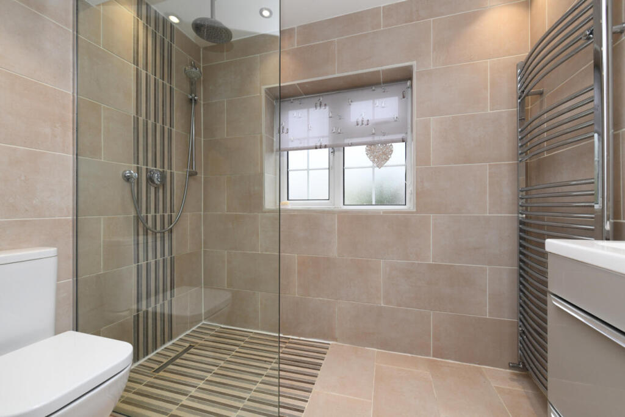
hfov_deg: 104.2
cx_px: 312
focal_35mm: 14
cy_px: 208
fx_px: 243
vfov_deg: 81.2
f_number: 10
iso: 800
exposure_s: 1/60
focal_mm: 14
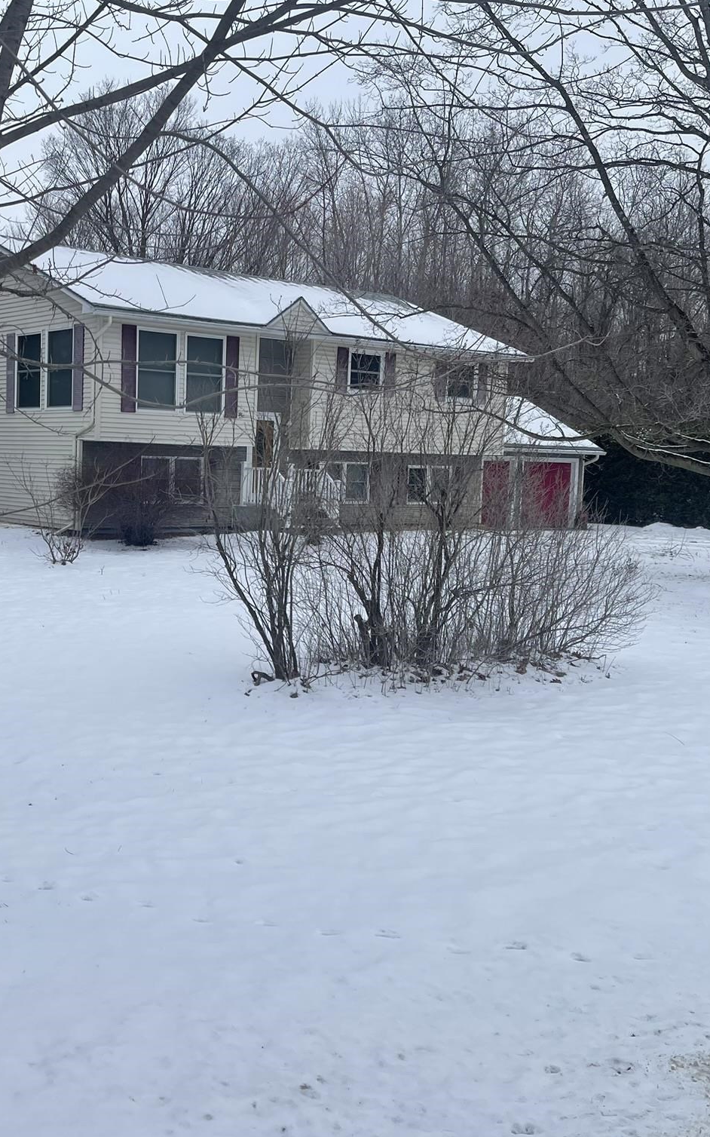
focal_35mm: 36
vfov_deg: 54.0
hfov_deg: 34.4
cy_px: 565
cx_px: 153
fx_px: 1115
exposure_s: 1/994
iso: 32
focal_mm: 5.1
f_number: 1.6
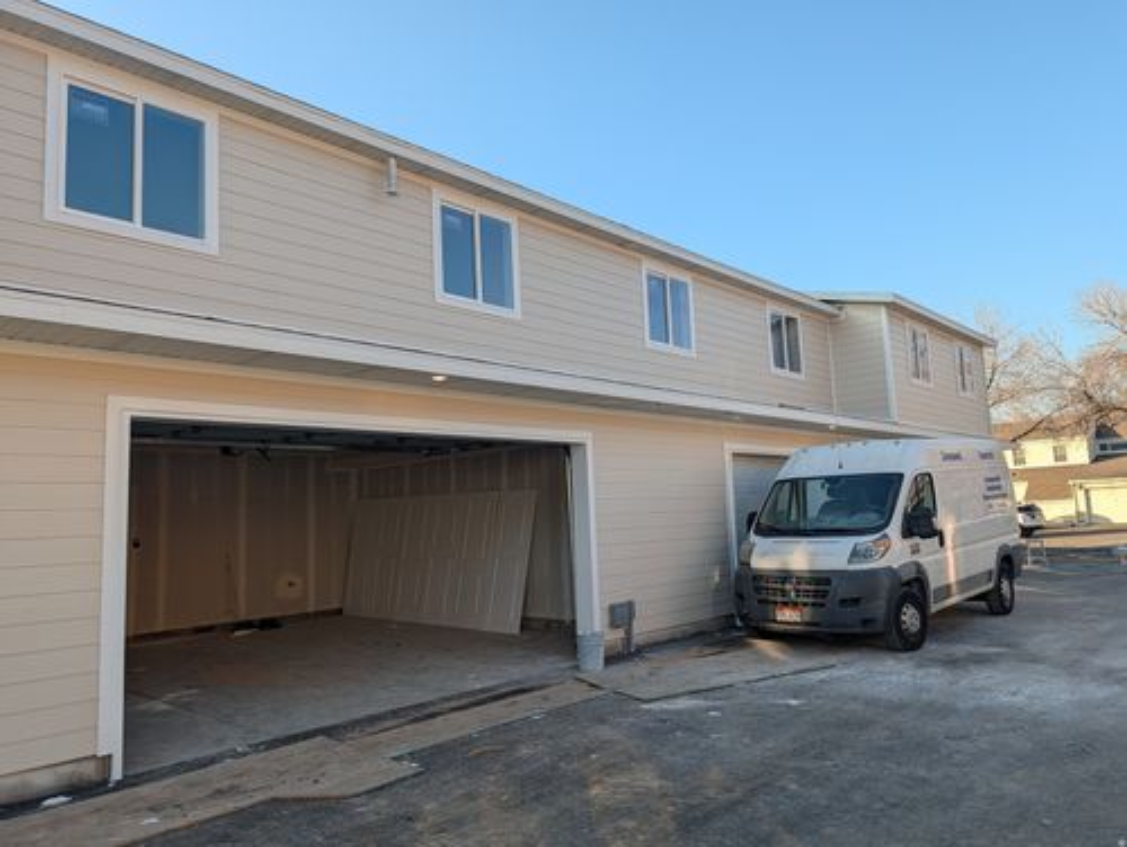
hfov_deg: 71.5
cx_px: 564
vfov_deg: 56.9
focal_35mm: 24
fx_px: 782
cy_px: 424
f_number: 1.68
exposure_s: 1/431
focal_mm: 6.9
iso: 21
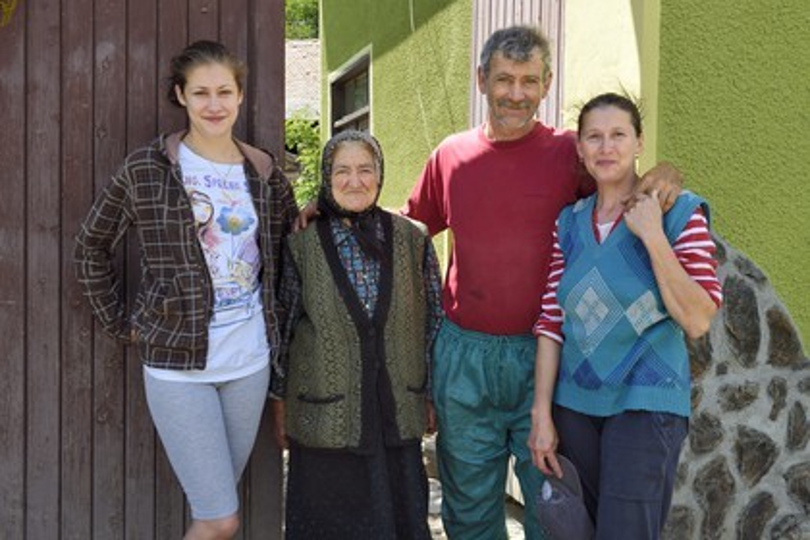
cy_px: 270
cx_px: 405
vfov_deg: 41.1
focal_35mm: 32
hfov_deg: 58.7
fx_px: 720
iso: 200
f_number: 8
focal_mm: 32
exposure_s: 1/200
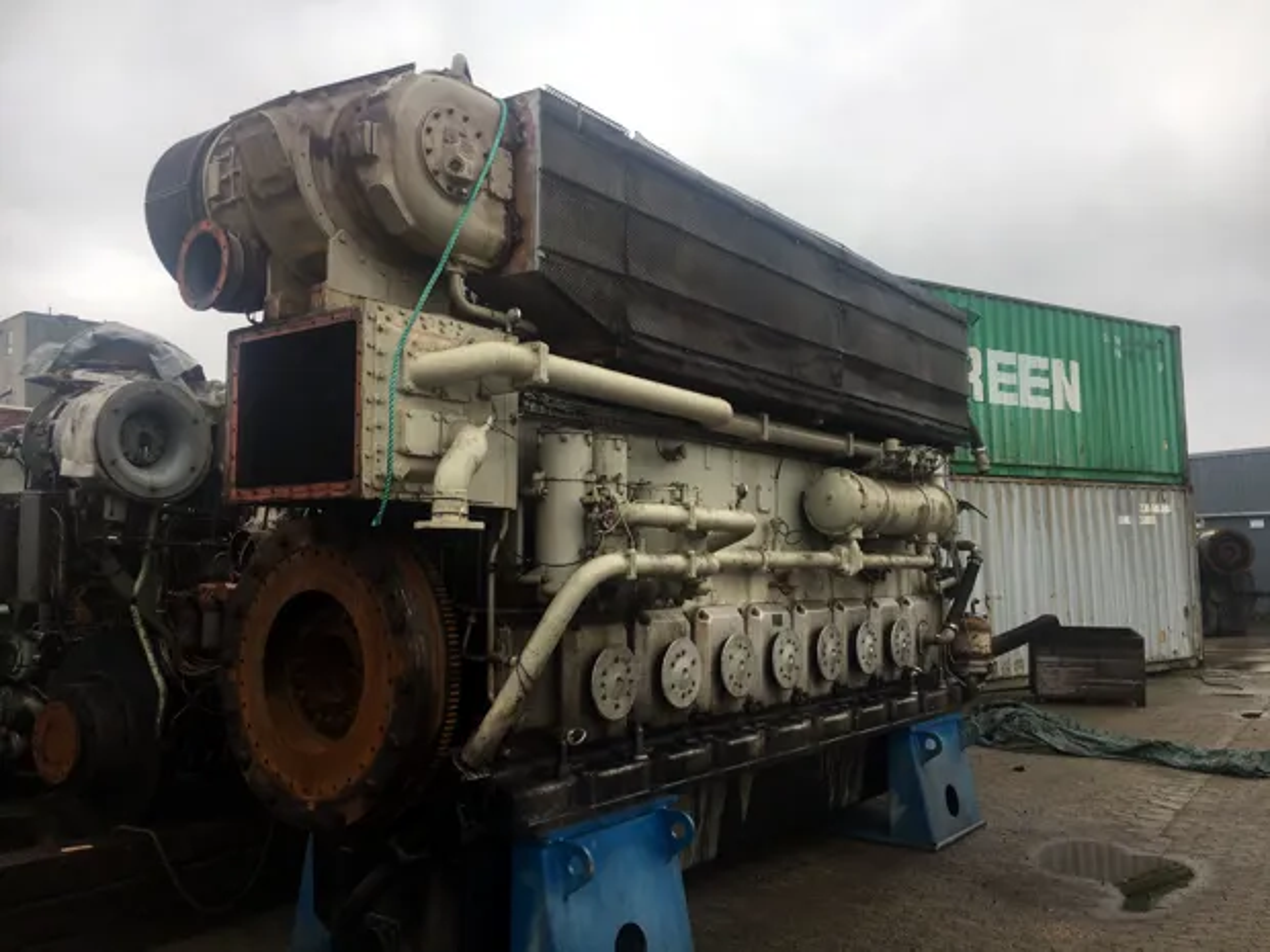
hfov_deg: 61.7
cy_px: 476
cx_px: 635
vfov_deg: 48.2
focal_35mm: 29
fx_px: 1064
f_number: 2.2
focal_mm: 4.15
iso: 25
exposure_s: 1/382
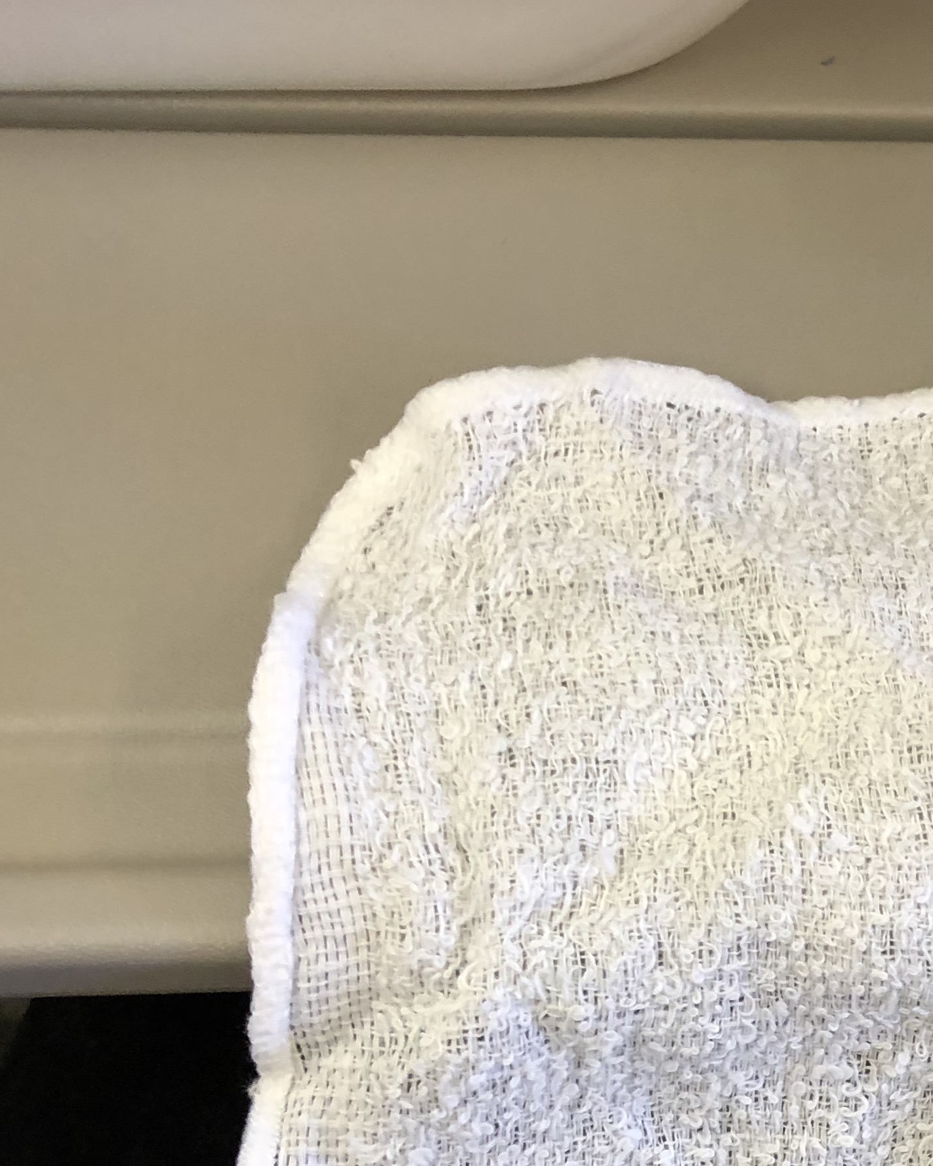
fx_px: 2140
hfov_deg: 23.2
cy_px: 950
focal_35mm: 62
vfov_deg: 29.7
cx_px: 1012
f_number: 1.8
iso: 50
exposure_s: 1/17
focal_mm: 4
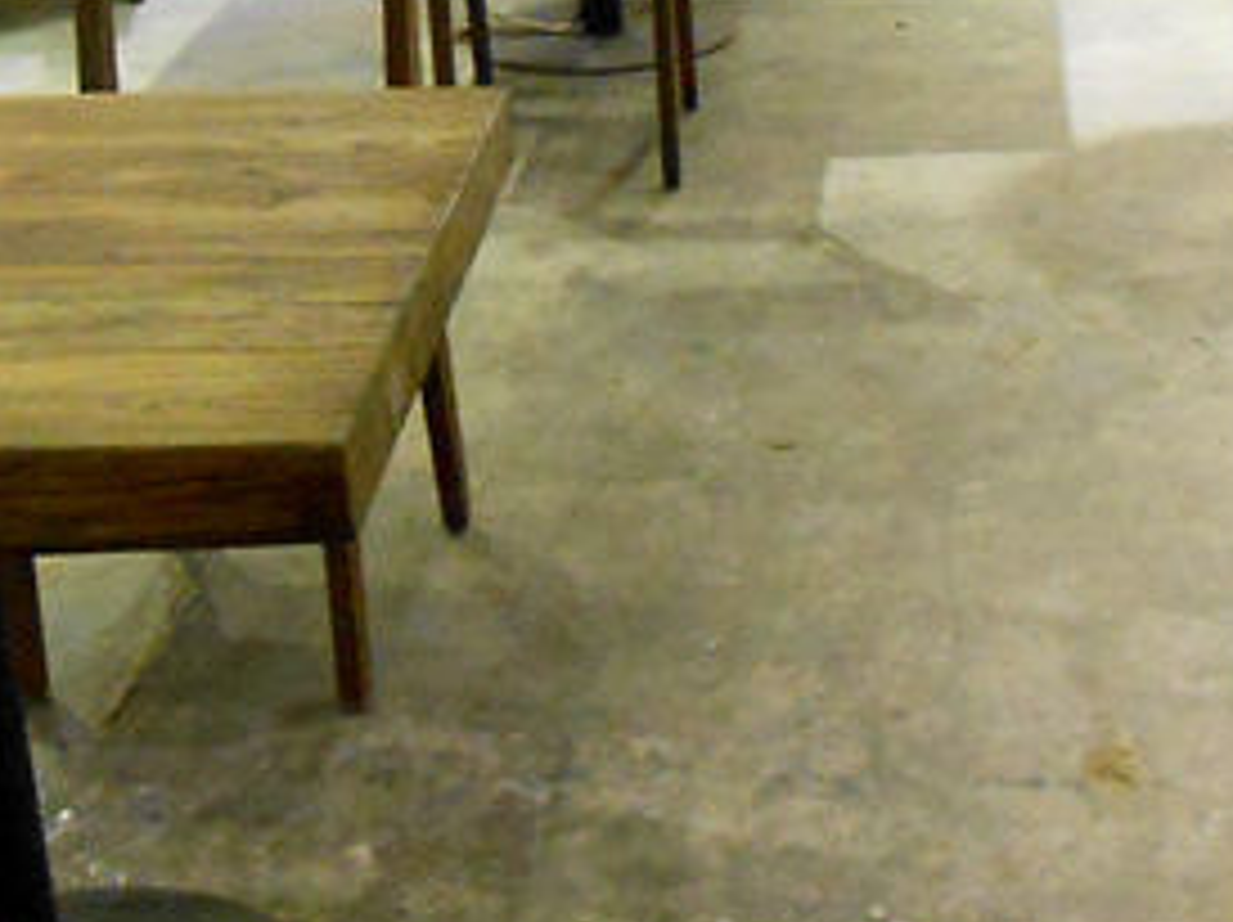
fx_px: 2705
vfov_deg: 19.3
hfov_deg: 25.0
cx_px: 1076
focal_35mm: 76
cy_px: 283
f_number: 3.5
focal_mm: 4.6
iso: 800
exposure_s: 1/20
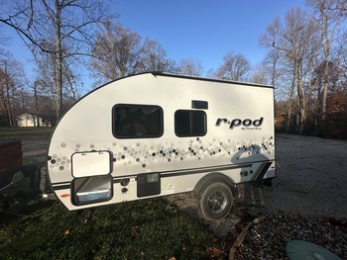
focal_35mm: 14
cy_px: 130
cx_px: 174
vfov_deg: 85.7
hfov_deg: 102.0
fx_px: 140
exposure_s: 1/1742
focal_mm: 2.22
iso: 50
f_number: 2.2
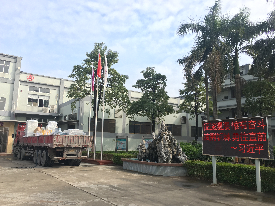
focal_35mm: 30
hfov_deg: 60.0
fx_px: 238
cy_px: 105
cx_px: 137
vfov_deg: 46.8
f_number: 2.2
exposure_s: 1/364
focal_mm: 4.15
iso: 25
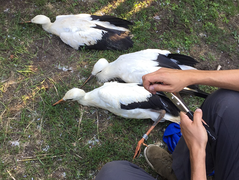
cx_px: 120
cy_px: 90
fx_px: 200
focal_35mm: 29
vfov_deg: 48.2
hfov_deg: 61.7
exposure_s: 1/100
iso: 40
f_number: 2.2
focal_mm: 4.15
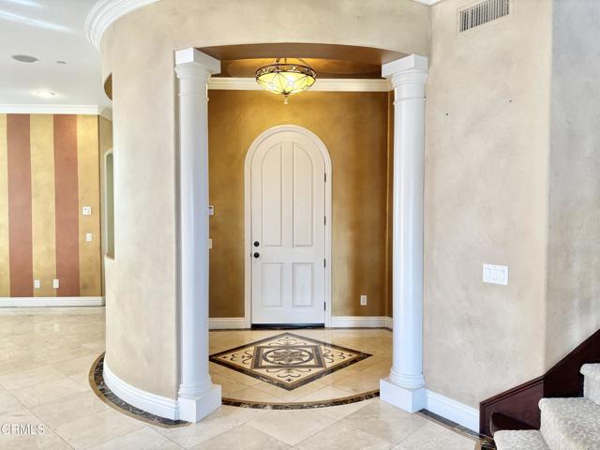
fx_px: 451
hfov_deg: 67.3
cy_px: 225
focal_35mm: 26
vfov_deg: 53.1
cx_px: 300
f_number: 1.6
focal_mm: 5.96
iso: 125
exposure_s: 1/120
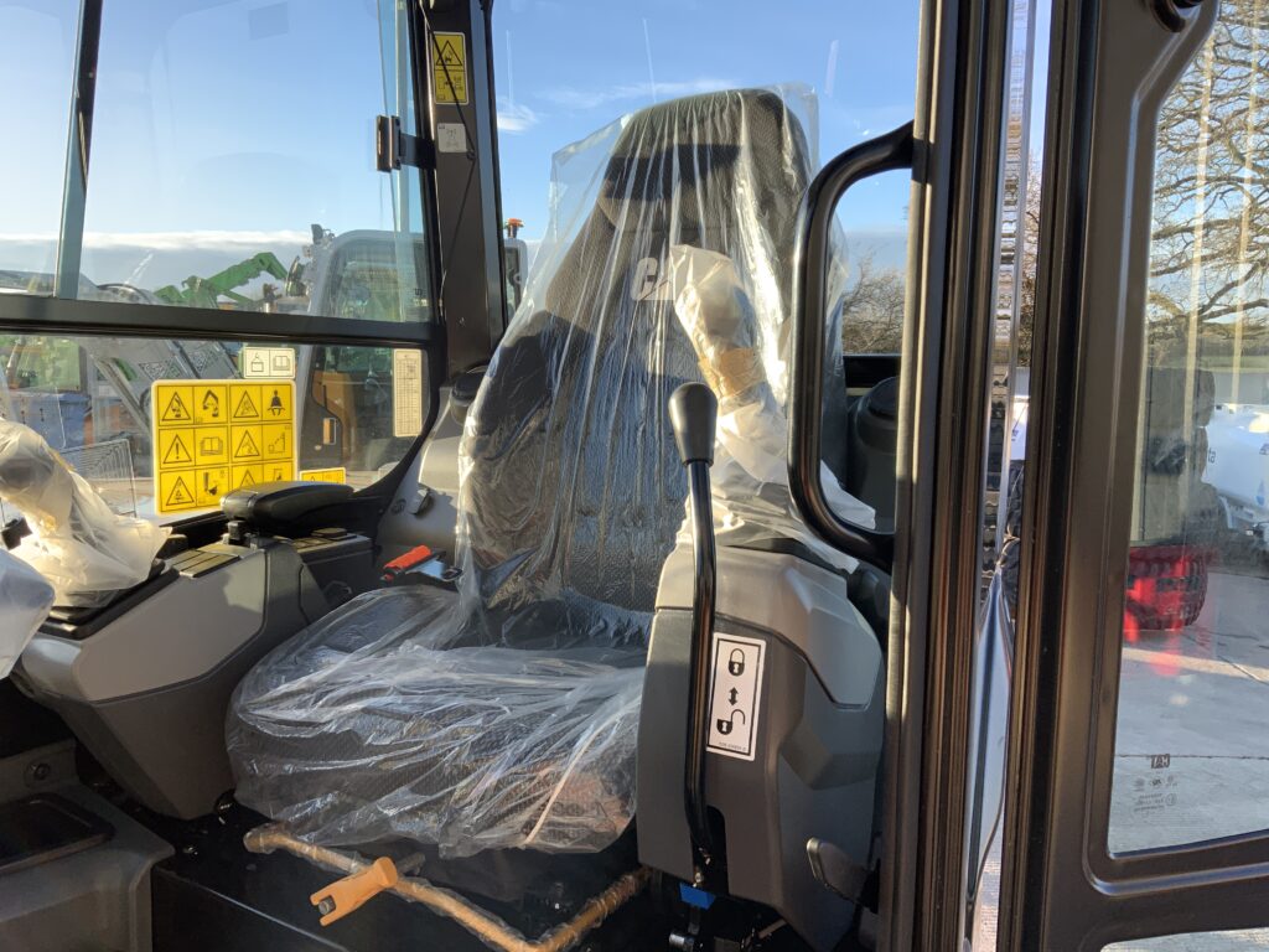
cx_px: 634
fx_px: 1063
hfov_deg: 61.7
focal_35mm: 29
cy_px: 476
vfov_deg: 48.2
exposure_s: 1/286
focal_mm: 3
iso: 16
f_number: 1.8
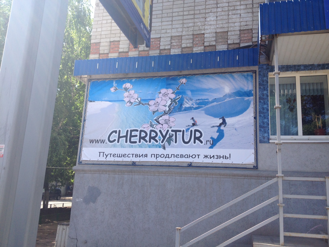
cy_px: 124
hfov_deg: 52.6
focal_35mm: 35
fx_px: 333
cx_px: 164
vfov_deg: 40.7
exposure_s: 1/665
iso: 64
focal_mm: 4.28
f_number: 2.4
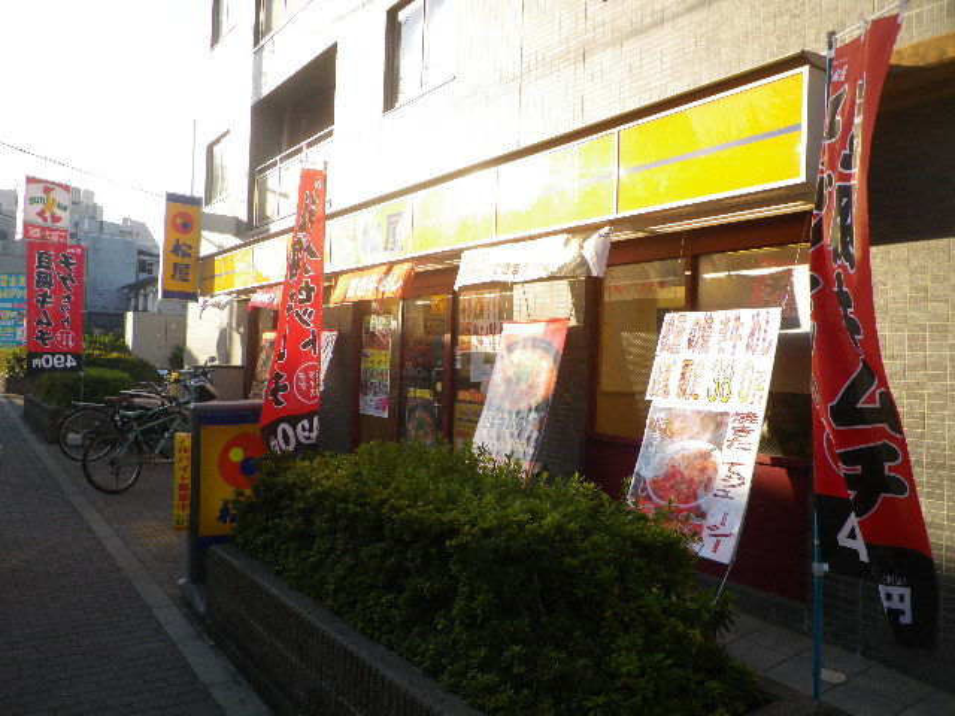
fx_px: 772
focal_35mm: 28
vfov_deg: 49.7
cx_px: 478
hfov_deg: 63.4
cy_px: 358
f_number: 2.6
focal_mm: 4.9
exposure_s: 1/500
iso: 64
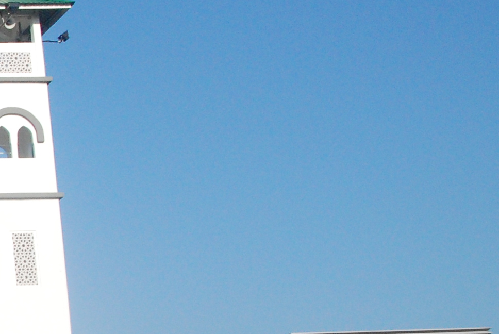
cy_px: 289
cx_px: -388
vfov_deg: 13.4
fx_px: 1416
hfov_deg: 16.7
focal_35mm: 102
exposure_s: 1/2000
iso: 800
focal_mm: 17
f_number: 9
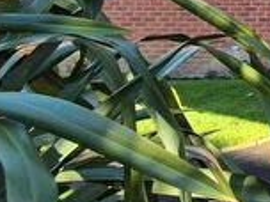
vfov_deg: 20.5
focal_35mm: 60
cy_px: -109
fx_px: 468
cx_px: 572
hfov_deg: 17.9
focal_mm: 2.2
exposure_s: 1/718
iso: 80
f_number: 2.2
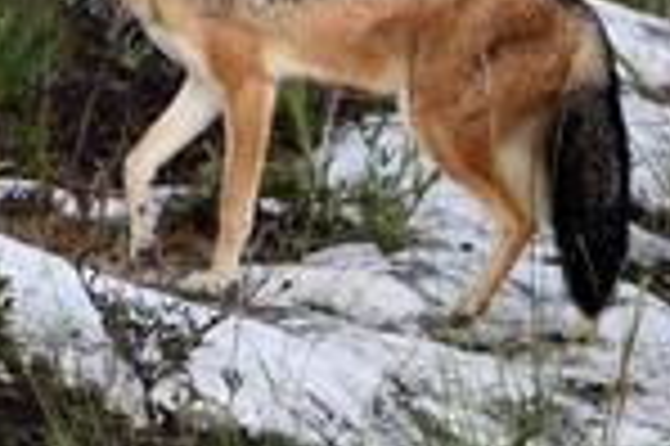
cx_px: -4
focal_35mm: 677
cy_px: 108
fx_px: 12586
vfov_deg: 2.0
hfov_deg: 3.0
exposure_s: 1/400
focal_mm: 240
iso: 800
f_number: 5
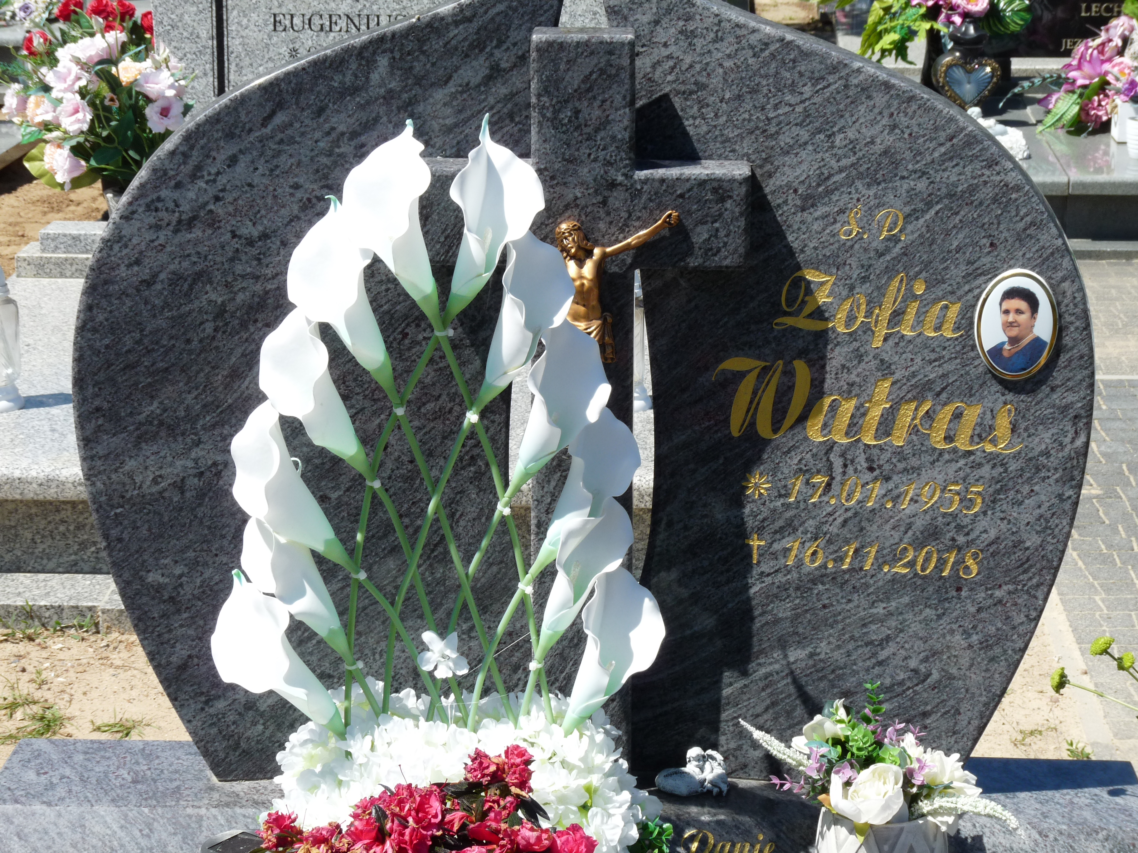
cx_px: 569
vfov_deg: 17.6
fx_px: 2761
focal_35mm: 84
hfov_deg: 23.3
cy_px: 426
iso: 100
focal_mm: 14.9
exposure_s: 1/320
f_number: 5.6
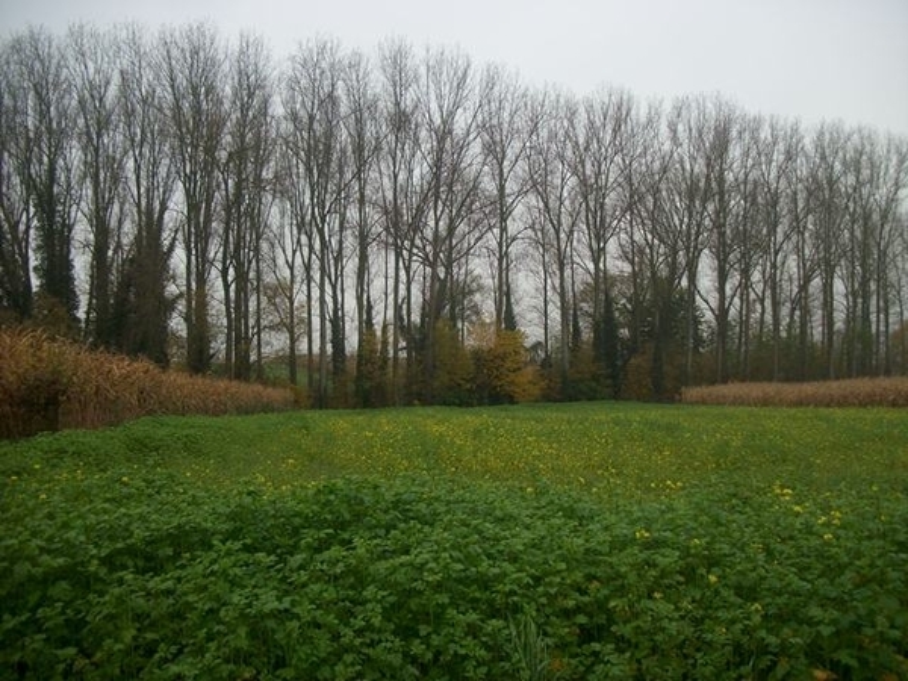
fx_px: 839
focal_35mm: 32
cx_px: 454
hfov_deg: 56.8
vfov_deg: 44.2
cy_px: 340
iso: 80
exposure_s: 1/160
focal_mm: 5.7
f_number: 2.9
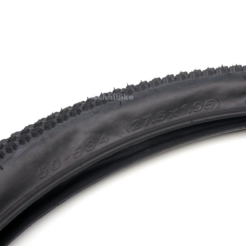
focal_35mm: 69
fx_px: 555
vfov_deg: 25.0
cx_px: 143
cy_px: 106
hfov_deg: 25.0
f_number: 4.7
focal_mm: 30.5
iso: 200
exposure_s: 1/100
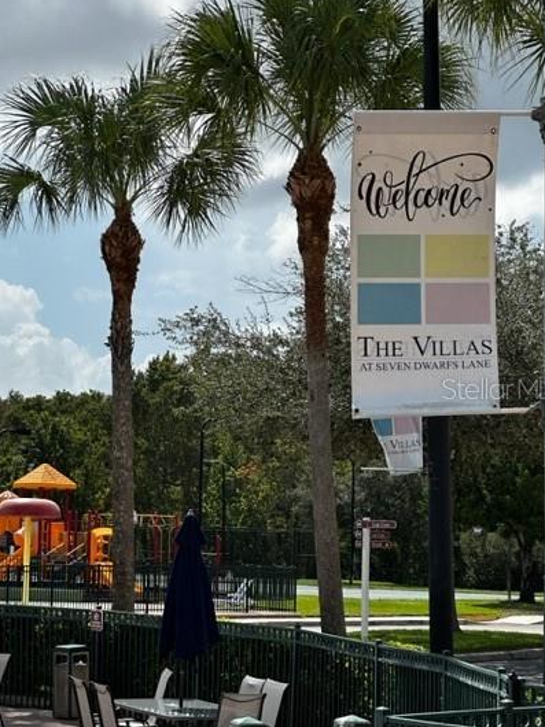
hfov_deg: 15.9
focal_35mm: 93
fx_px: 1954
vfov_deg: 21.1
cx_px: 242
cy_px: 388
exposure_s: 1/1233
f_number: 2.8
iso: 32
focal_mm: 9
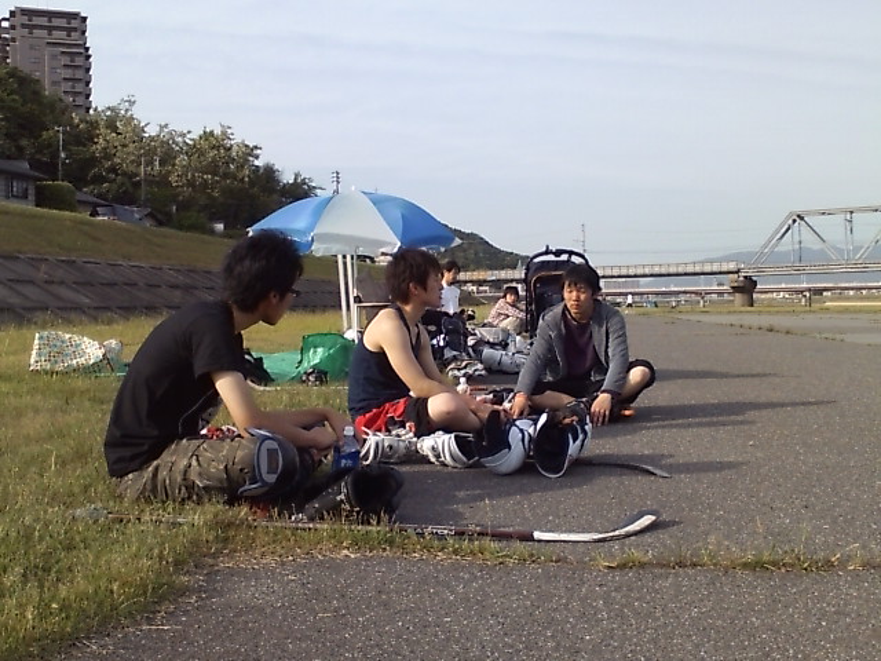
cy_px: 330
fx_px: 738
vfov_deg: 48.2
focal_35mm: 29
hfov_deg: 61.7
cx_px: 440
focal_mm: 3.73
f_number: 3.5
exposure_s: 1/556
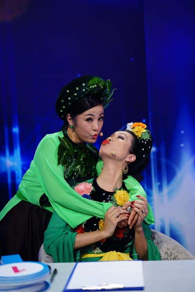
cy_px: 146
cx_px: 98
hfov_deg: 24.6
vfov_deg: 36.2
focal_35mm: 55
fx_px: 447
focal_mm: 55
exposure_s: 1/50
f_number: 2
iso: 125
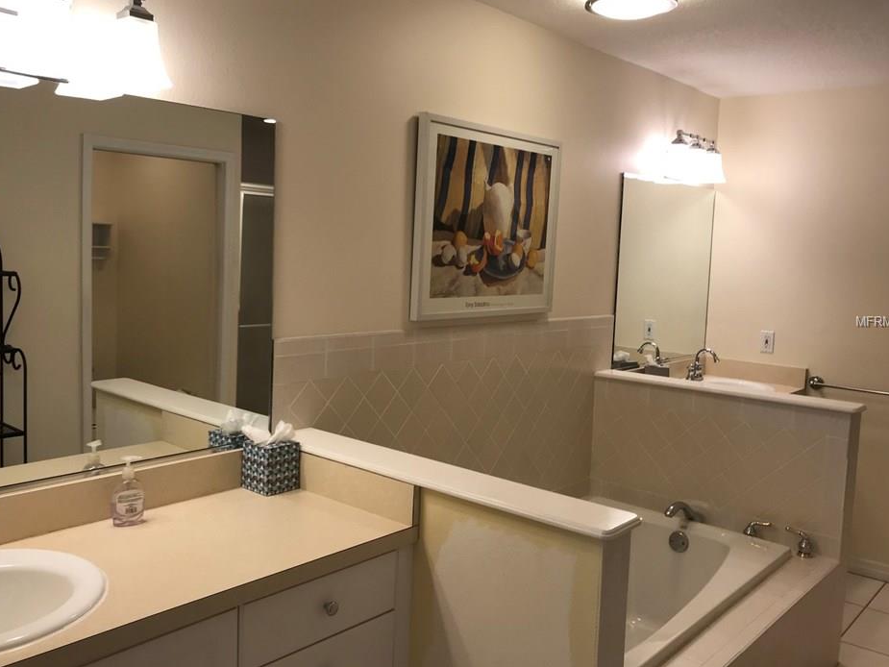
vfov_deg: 45.4
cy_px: 322
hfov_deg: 58.3
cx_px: 422
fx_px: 796
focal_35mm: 31
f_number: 1.8
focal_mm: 3.99
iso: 25
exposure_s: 1/60
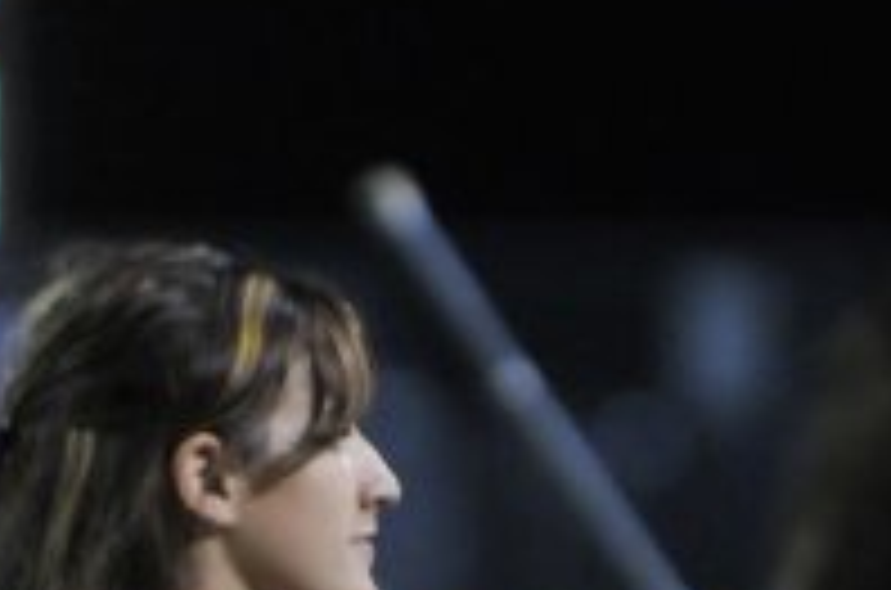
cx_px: 288
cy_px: 772
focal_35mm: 1215
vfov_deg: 1.1
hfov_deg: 1.7
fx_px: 29999
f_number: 2.8
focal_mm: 200
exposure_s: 1/250
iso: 1600
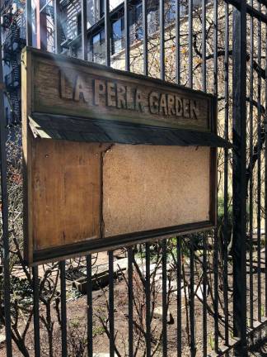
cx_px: 134
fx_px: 288
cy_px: 178
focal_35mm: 28
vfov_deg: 63.4
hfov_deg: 49.7
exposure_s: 1/500
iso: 20
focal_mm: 3.99
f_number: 1.8
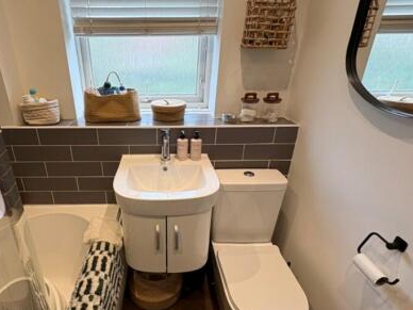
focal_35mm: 21
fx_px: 251
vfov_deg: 63.4
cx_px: 162
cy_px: 165
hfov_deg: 77.9
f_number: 2.2
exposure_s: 1/100
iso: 80
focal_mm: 2.22
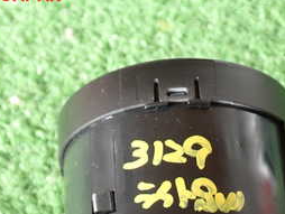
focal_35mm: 85
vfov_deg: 16.9
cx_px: 194
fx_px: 700
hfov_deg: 22.9
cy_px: 232
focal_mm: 6.37
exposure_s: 1/40
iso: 200
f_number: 2.5
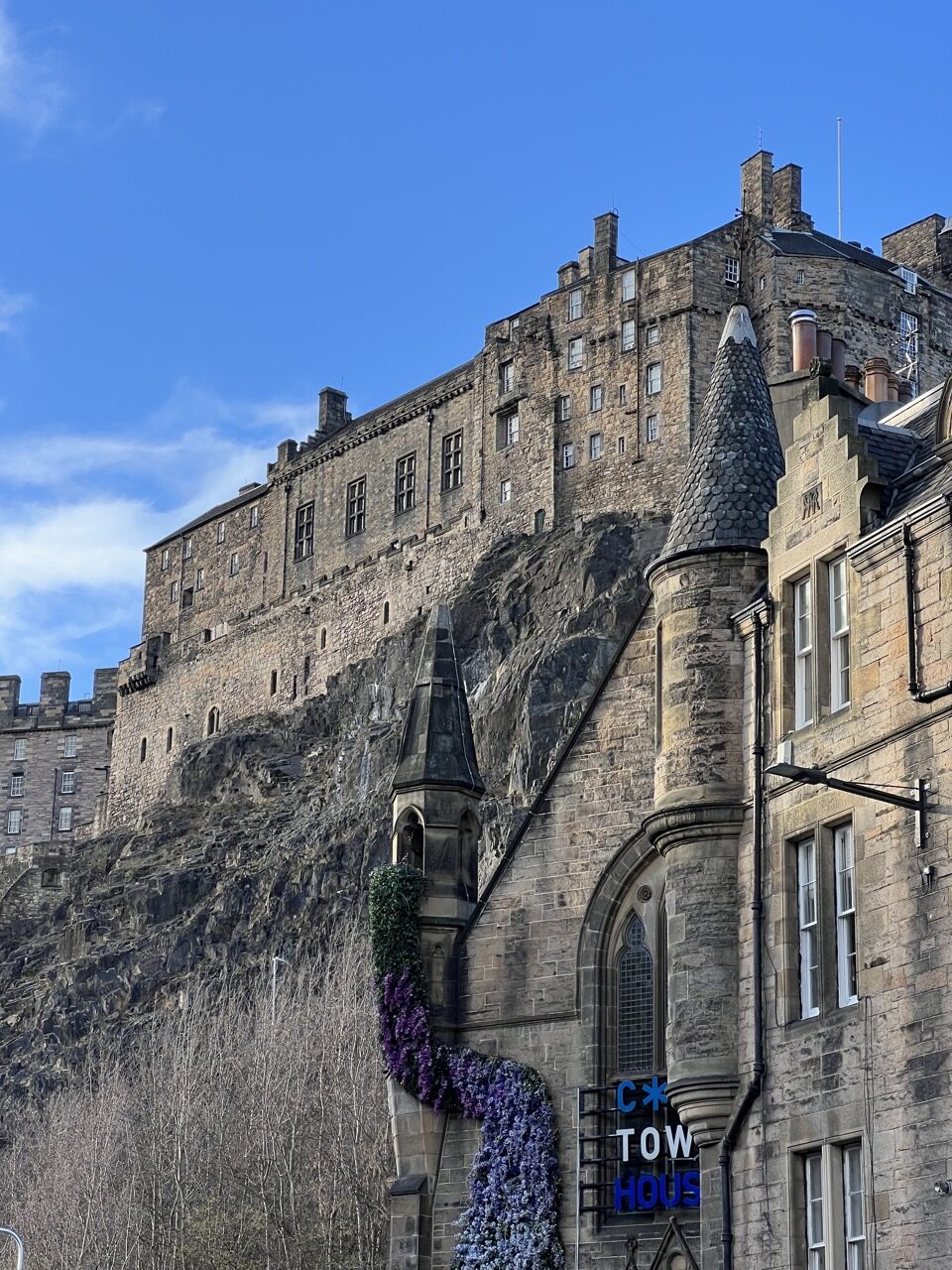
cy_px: 635
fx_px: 2824
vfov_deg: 25.3
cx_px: 476
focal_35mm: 77
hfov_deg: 19.1
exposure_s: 1/223
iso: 32
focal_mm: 9
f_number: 2.8
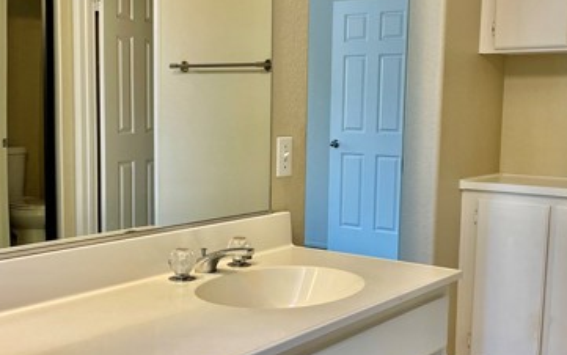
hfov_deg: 42.6
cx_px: 302
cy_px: 199
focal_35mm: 47
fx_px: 727
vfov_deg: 27.4
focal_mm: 5.1
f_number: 1.6
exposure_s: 1/60
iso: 80
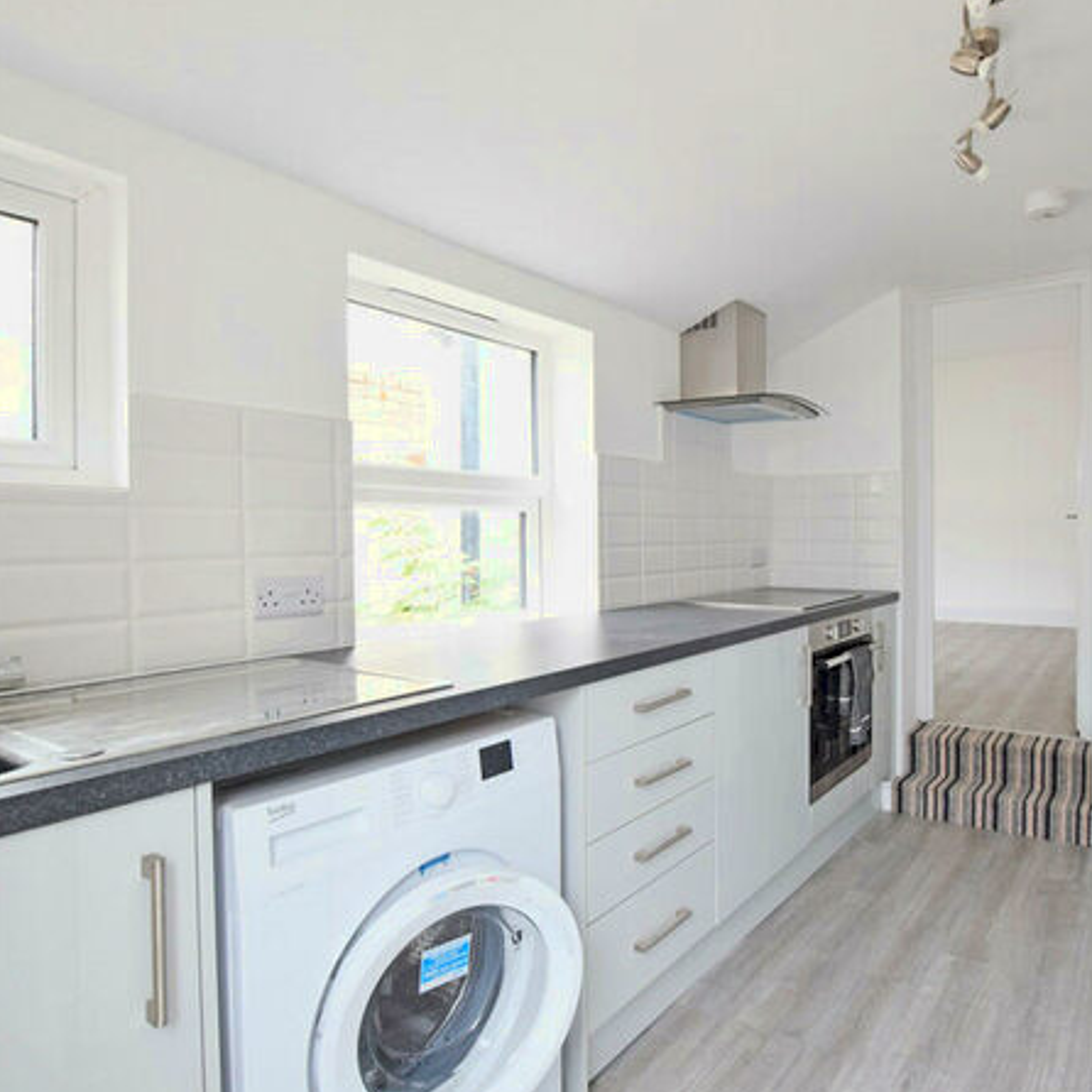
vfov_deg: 74.8
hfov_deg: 72.5
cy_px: 542
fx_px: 714
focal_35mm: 20
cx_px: 730
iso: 640
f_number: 10
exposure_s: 1/10
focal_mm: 10
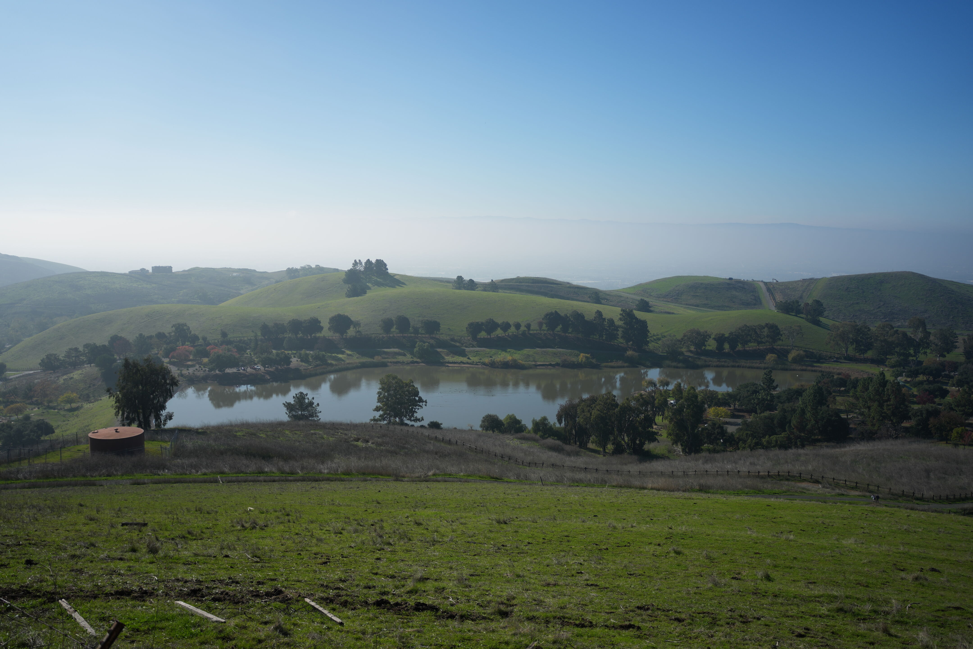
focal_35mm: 30
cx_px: 486
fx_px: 811
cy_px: 324
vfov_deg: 43.6
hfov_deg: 61.9
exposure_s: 1/1600
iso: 100
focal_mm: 30
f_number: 4
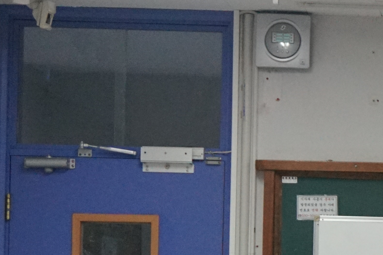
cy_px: 356
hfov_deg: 11.1
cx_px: 638
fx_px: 1861
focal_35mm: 175
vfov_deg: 7.7
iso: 2000
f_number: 5
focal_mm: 34
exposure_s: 1/160
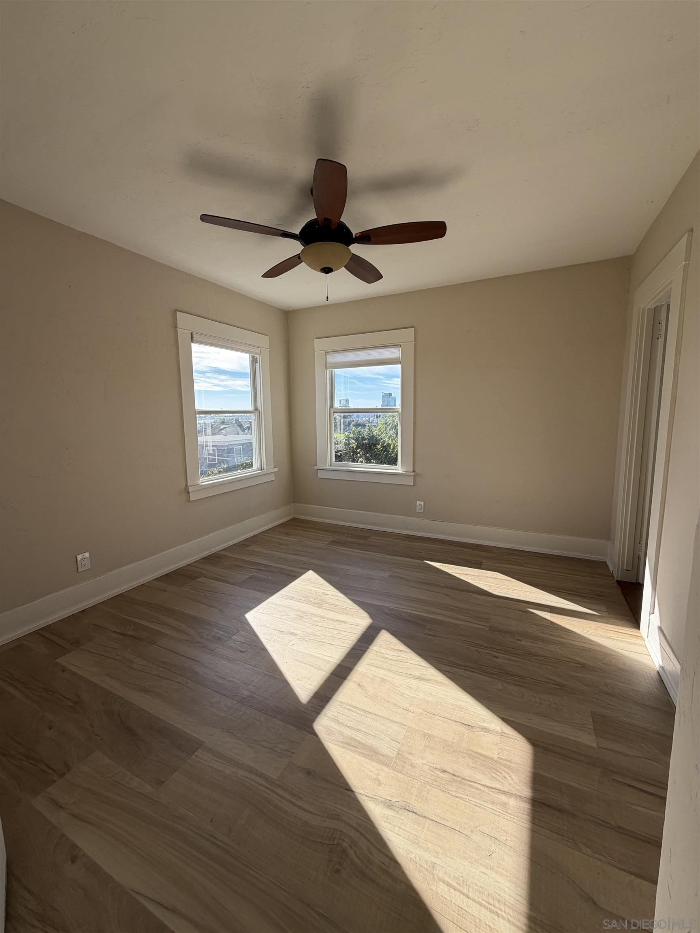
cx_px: 350
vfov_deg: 102.1
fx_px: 377
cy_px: 466
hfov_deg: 85.7
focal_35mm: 14
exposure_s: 1/502
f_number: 2.2
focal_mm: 2.22
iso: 40
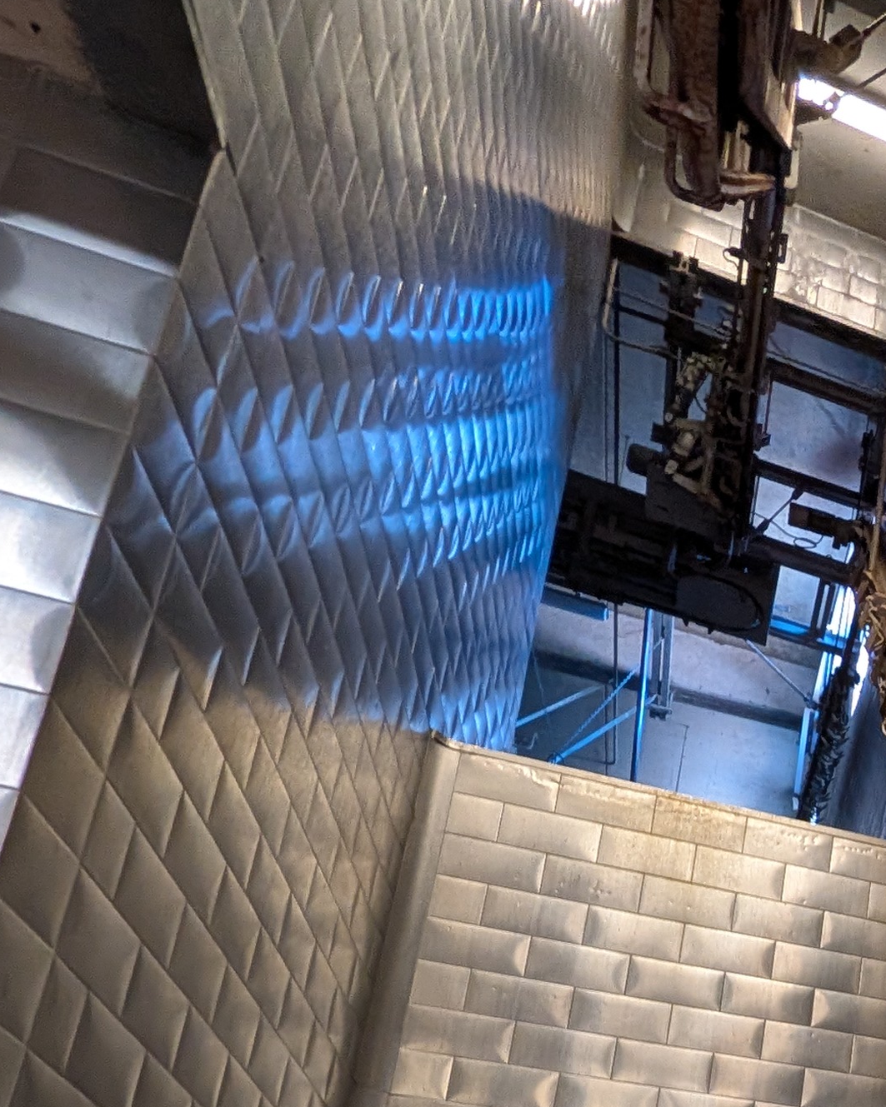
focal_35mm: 36
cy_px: 1173
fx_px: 1180
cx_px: 1230
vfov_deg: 41.6
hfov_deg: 29.9
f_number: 1.7
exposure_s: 1/33.3
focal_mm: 2.02
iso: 275
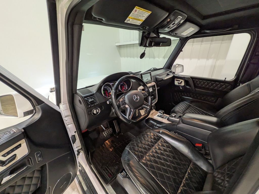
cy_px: 97
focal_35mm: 14
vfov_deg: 85.7
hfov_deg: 102.1
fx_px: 105
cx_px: 130
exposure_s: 1/100
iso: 160
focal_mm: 1.83
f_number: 2.2
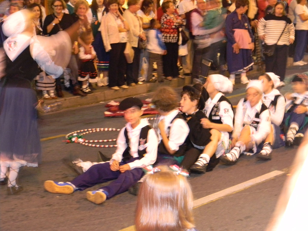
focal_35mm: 67
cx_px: 154
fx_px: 596
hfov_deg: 29.0
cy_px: 116
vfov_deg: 21.9
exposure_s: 1/3.1
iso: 441
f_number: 4.3
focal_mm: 12.2
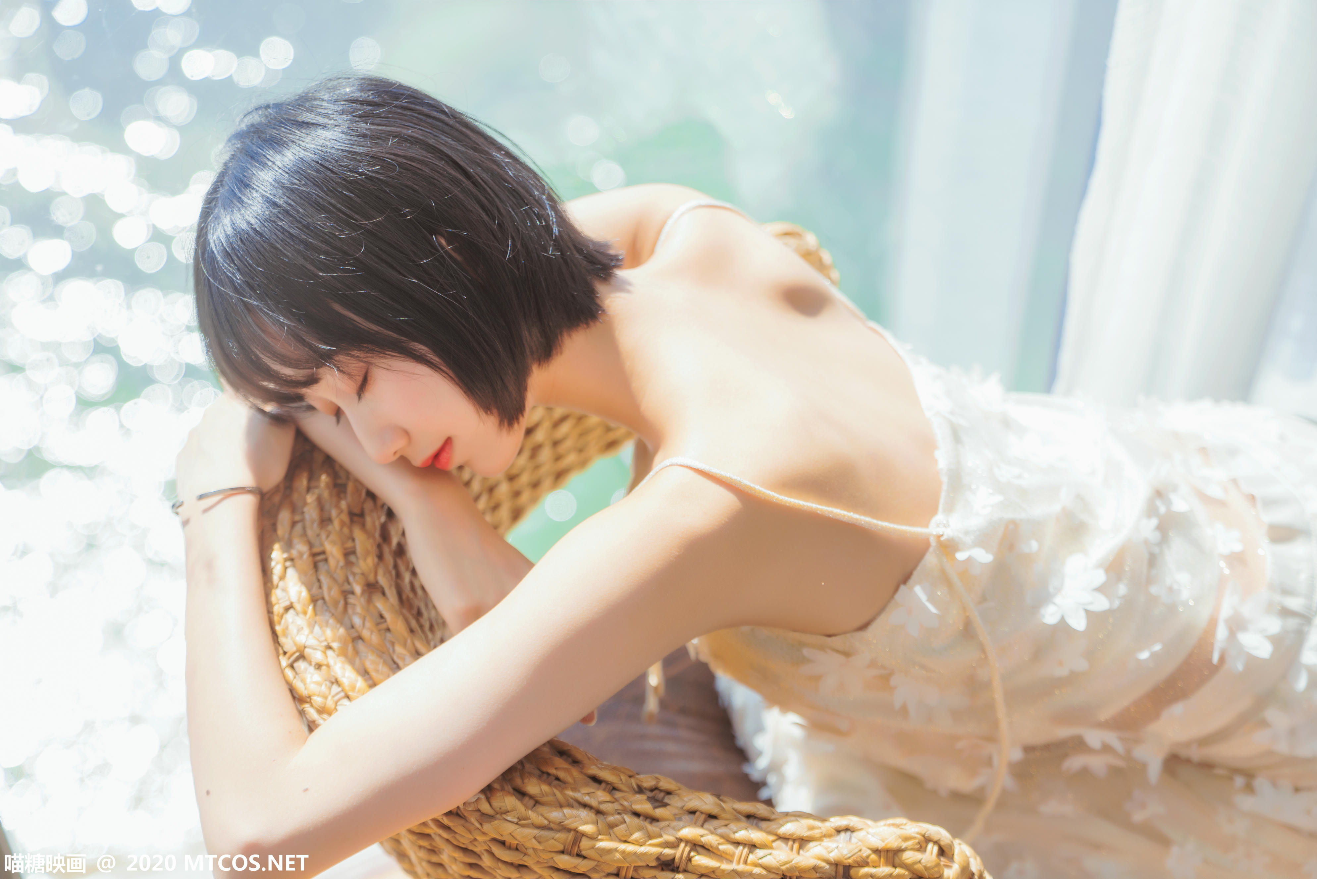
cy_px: 440
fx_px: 1939
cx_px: 658
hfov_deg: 37.5
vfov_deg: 25.5
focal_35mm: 53
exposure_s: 1/640
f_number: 2.8
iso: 160
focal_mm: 53
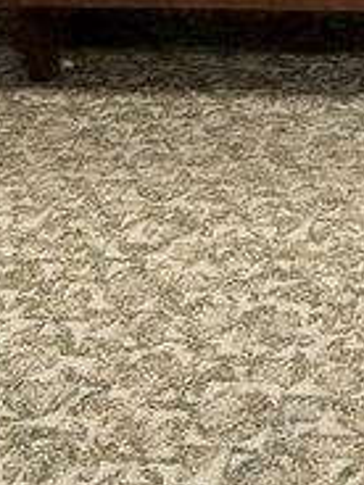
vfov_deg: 17.9
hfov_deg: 16.7
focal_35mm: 82
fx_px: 1150
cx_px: 506
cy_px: -440
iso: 200
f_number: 2.2
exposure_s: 1/60
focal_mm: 2.22
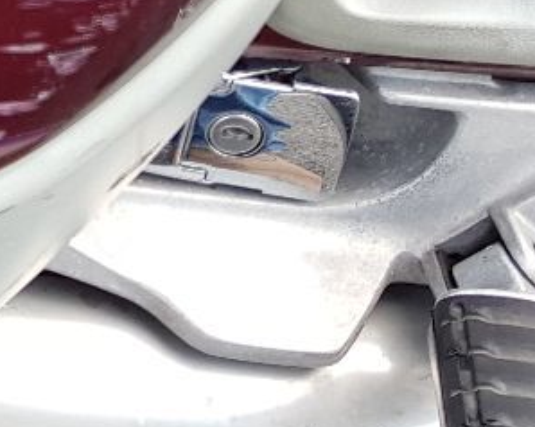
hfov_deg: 14.4
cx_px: -557
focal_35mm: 109
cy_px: -194
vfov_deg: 13.4
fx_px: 1725
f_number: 1.7
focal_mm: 4.2
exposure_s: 1/225
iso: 40
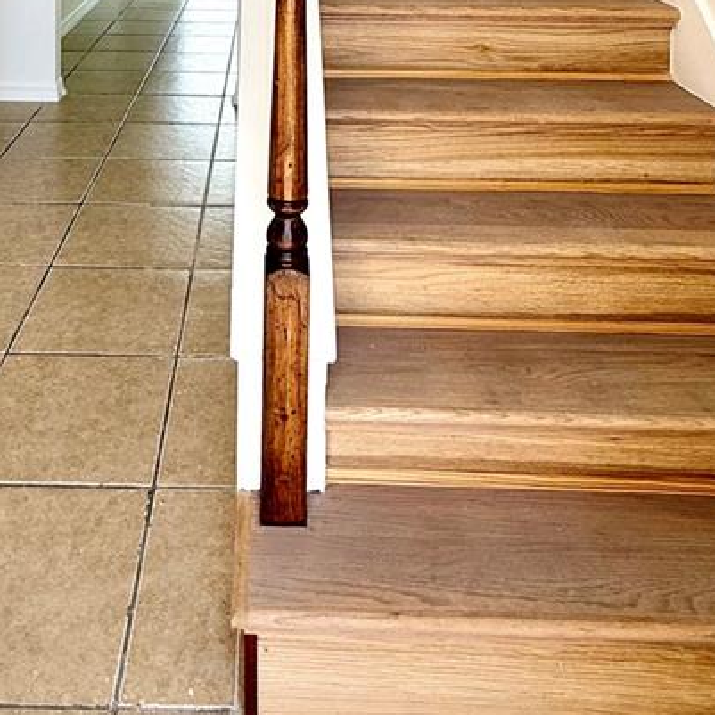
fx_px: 865
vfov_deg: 36.1
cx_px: 257
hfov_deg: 44.5
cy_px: -121
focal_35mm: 37
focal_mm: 2.22
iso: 50
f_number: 2.2
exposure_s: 1/216
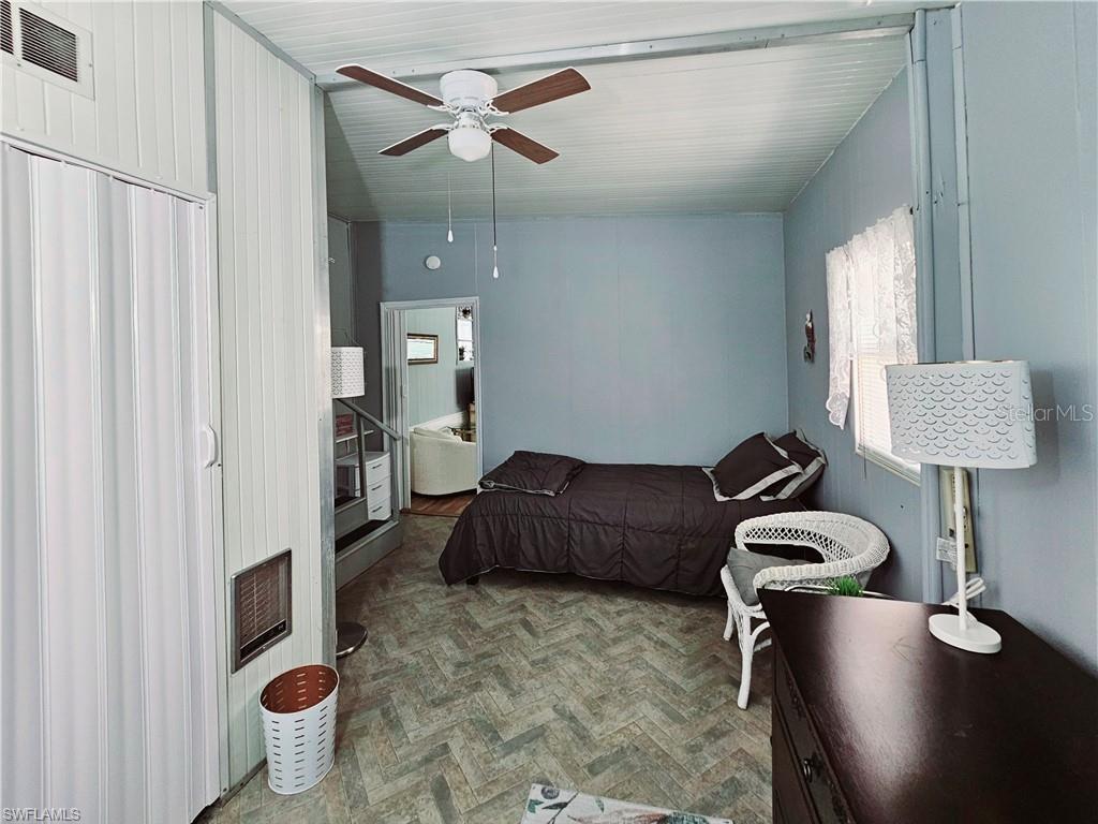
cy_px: 412
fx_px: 412
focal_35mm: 13
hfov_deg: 106.2
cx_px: 549
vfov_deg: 89.9
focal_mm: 2.2
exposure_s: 1/60.2
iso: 160
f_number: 2.2
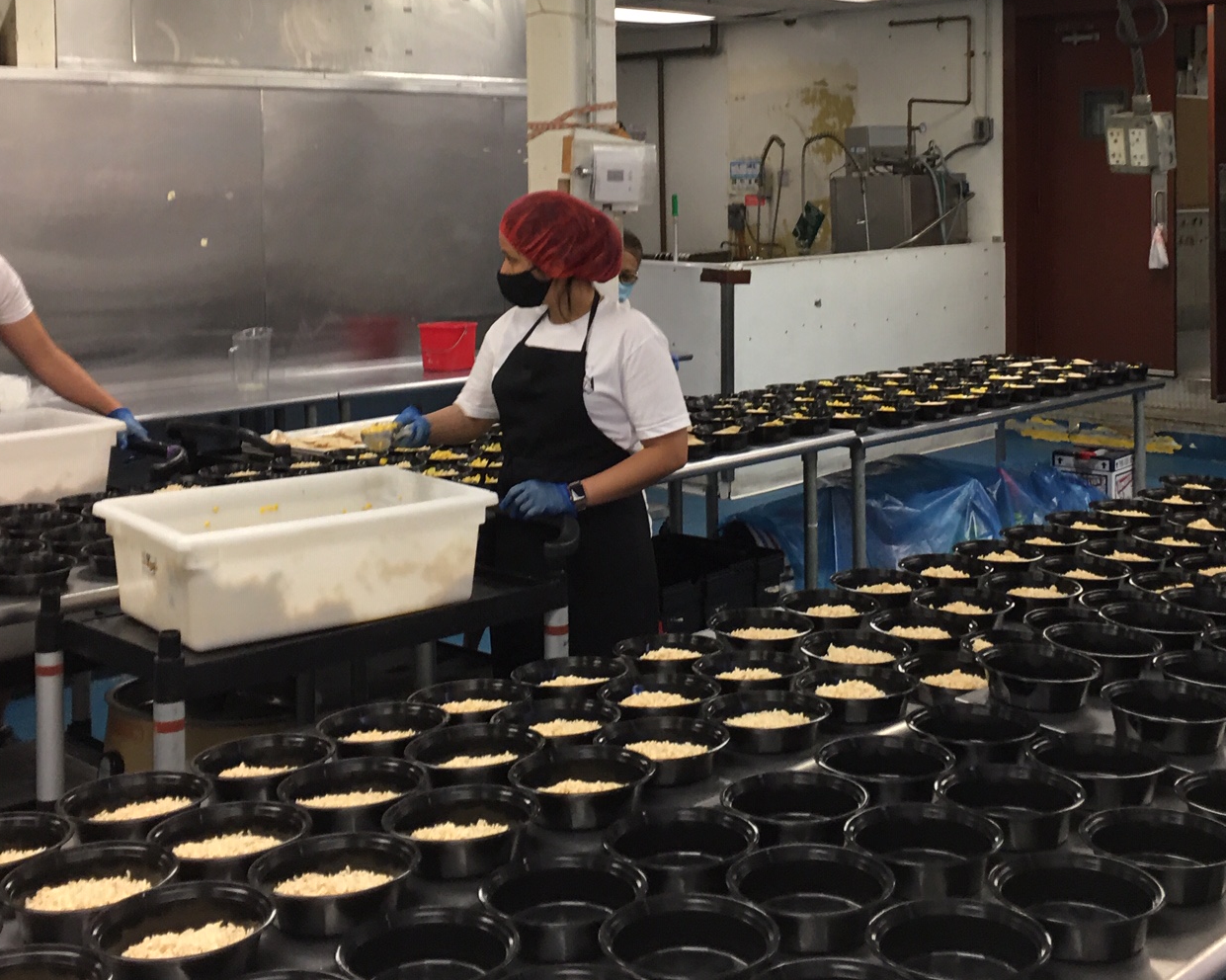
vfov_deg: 32.3
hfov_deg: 40.3
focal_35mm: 46
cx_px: 689
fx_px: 1669
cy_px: 274
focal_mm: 4.15
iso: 40
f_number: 2.2
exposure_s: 1/15
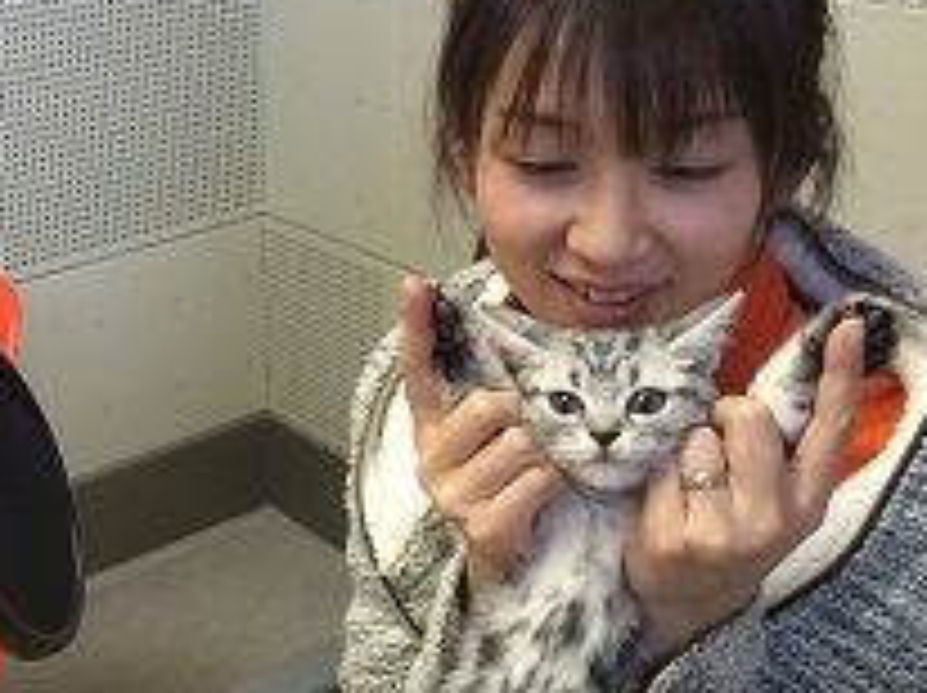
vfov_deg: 25.6
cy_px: 331
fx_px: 1525
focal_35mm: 57
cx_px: 79
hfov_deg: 32.0
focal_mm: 4.15
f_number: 2.2
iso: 160
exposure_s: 1/33
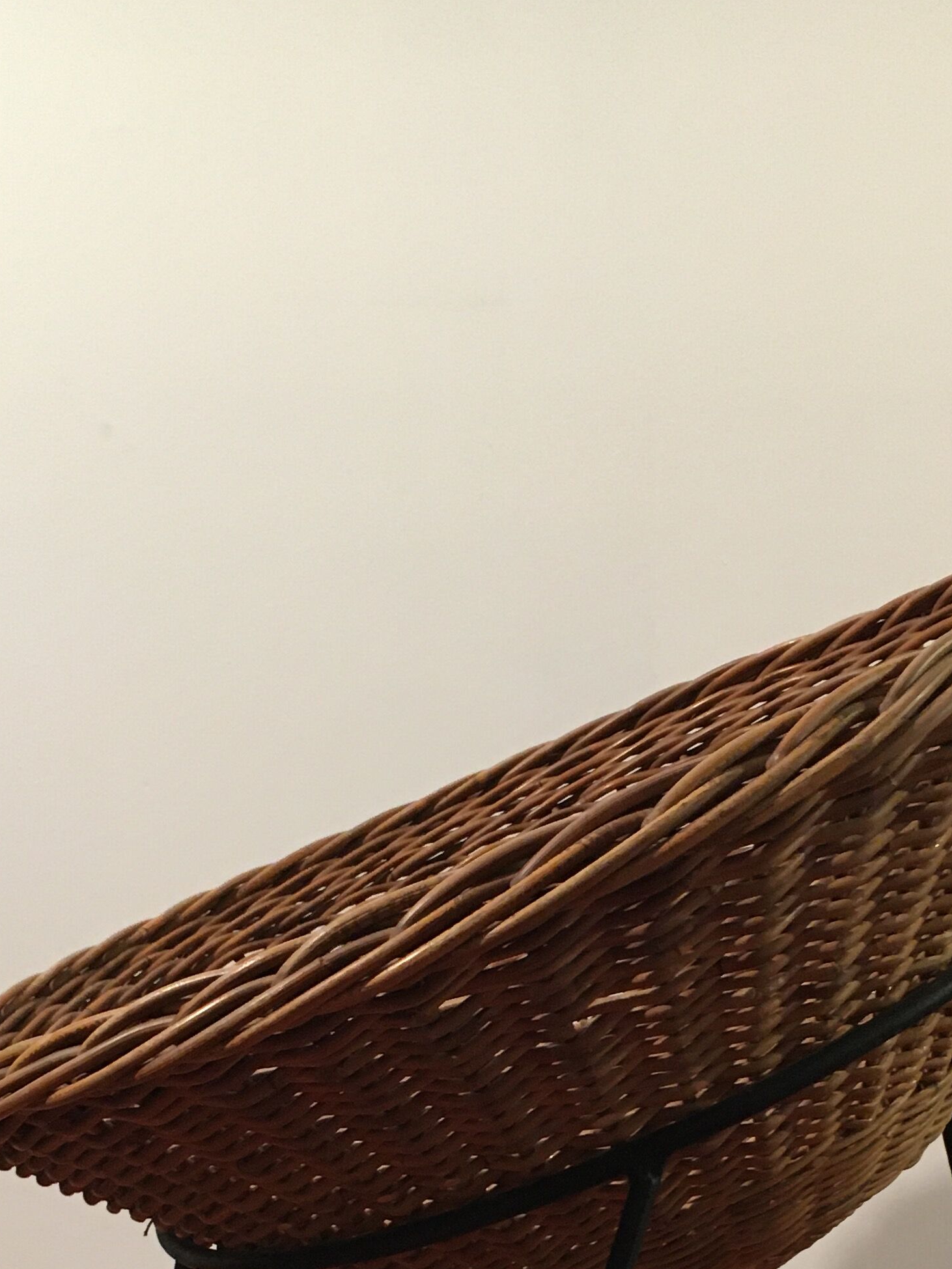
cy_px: 1236
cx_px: 601
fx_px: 2200
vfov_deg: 30.2
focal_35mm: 60
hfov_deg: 24.3
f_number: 2.2
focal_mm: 4.15
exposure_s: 1/33
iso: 200
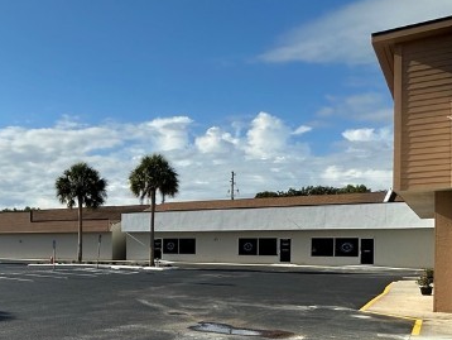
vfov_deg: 35.3
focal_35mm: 40
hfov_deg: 38.4
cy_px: 253
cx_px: -49
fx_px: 523
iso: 50
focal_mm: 2.22
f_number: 2.2
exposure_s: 1/3125
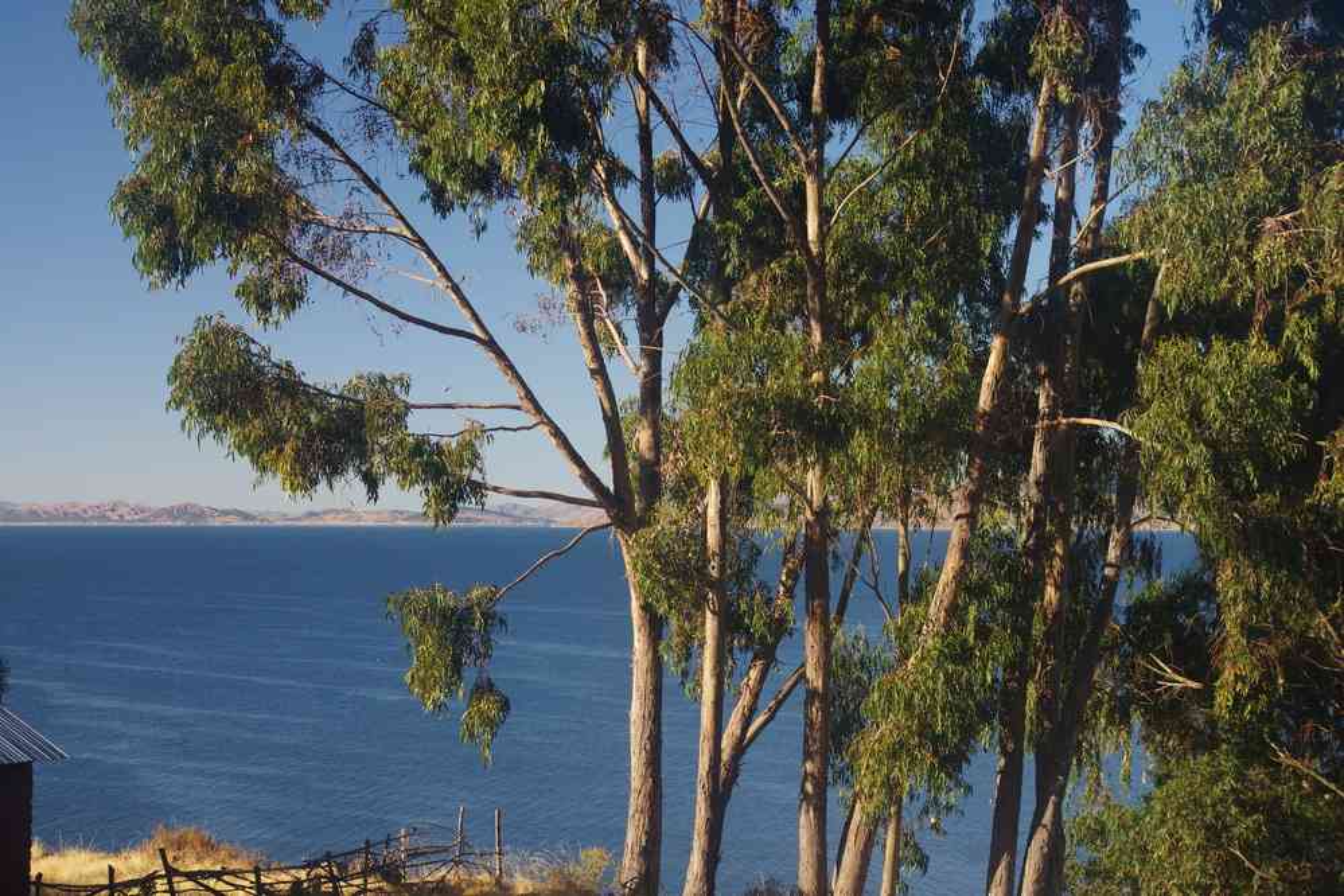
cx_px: 672
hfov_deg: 33.4
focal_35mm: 60
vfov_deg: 22.6
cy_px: 448
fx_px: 2240
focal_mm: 40
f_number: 8
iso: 200
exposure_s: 1/80
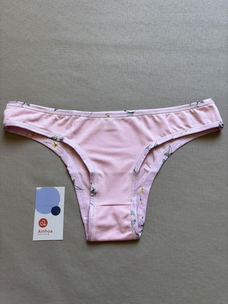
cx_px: 114
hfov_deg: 53.1
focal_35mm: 26
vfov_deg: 67.3
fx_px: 228
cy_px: 152
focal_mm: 5.96
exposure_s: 1/121
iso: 50
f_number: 1.6
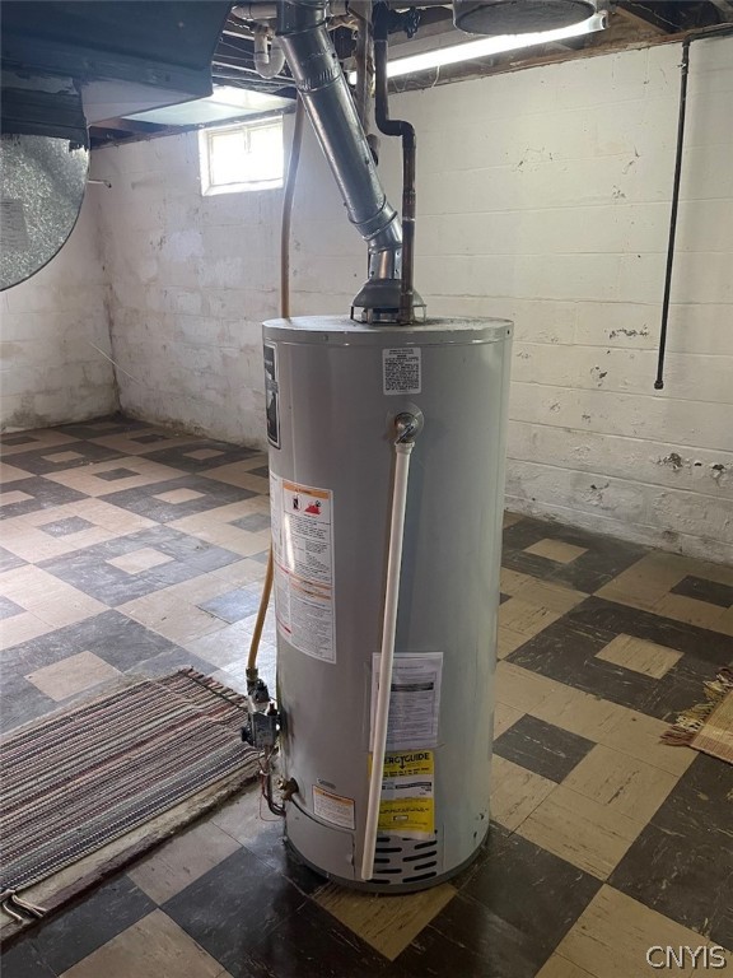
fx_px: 734
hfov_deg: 53.1
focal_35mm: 26
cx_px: 366
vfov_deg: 67.3
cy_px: 489
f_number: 1.6
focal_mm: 5.1
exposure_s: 1/60
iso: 400
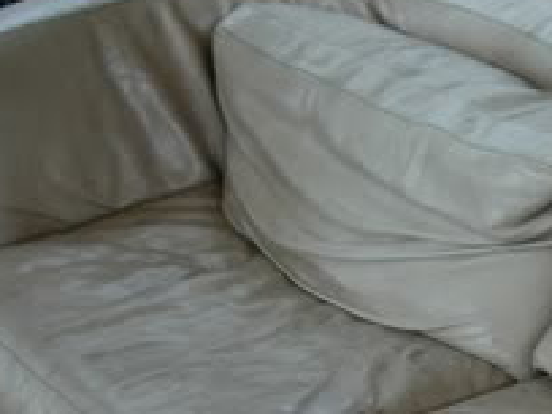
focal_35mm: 119
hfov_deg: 16.3
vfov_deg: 12.1
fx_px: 1898
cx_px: 536
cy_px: 544
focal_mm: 7.8
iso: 64
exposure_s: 1/98.7
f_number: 2.8
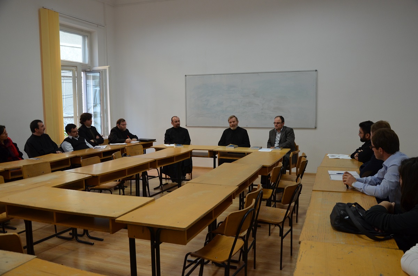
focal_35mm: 32
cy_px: 138
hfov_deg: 59.6
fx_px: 365
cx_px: 209
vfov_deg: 41.5
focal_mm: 21
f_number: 4
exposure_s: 1/60
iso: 640
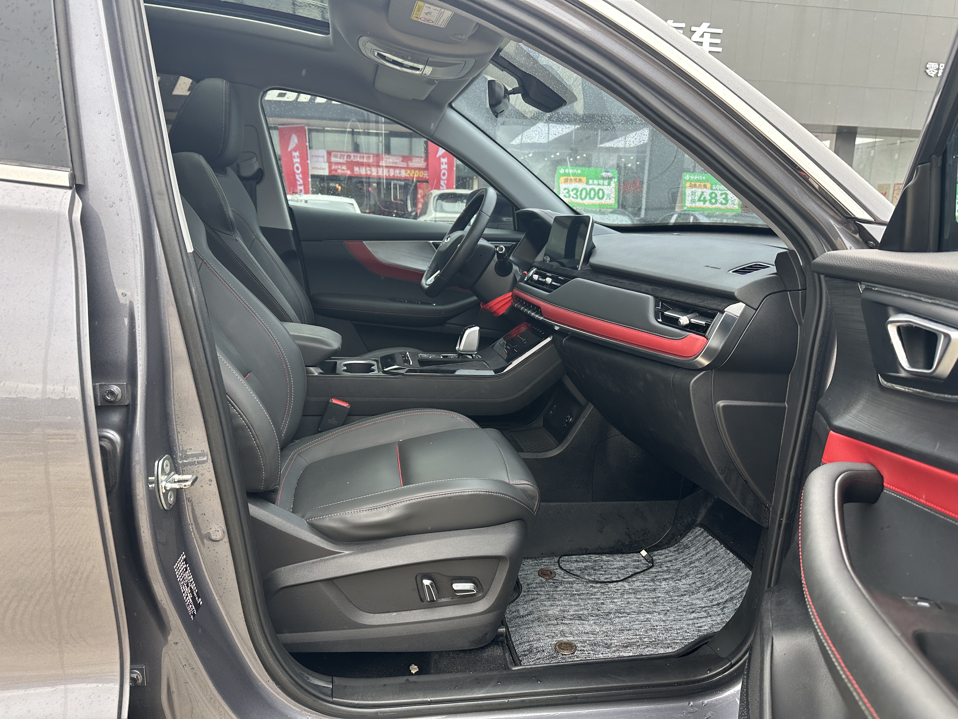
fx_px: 664
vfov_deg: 56.8
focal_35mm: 24
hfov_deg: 71.6
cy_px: 360
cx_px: 479
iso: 125
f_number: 1.78
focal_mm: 6.86
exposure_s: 1/131
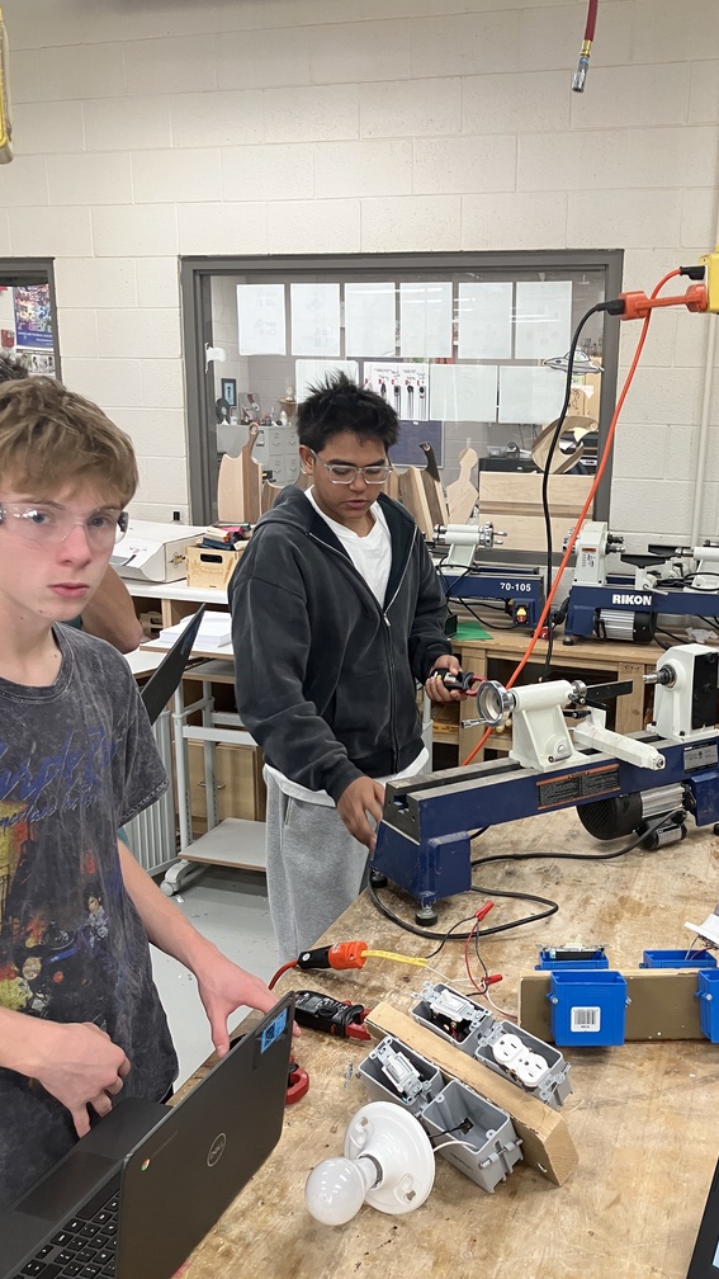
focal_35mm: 31
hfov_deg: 37.4
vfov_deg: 62.6
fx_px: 1051
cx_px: 476
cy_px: 646
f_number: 1.8
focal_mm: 3.99
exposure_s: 1/60
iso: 80
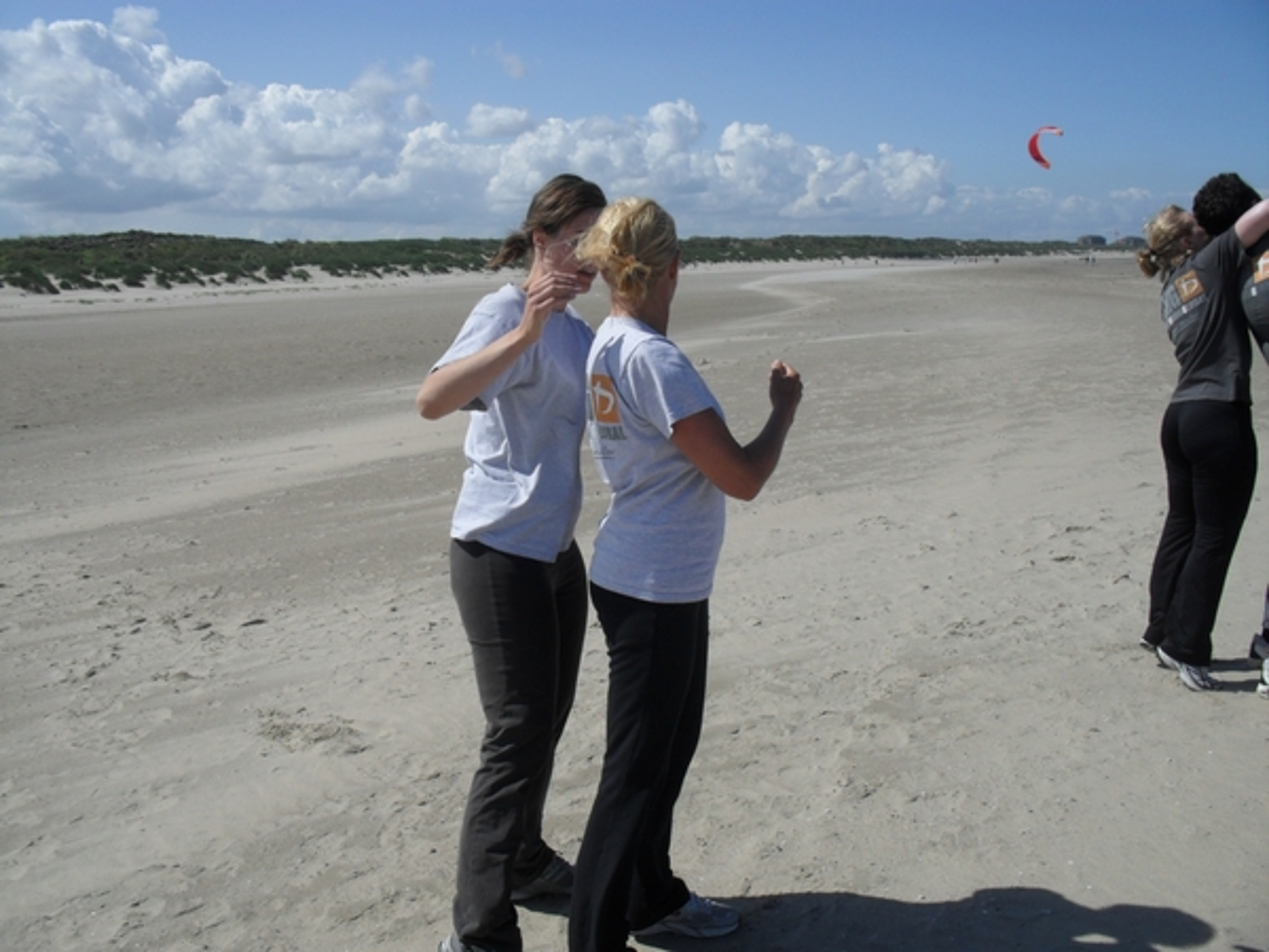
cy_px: 476
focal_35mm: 35
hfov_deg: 52.6
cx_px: 634
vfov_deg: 40.7
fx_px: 1283
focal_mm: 6.3
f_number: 8.4
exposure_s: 1/500
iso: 100
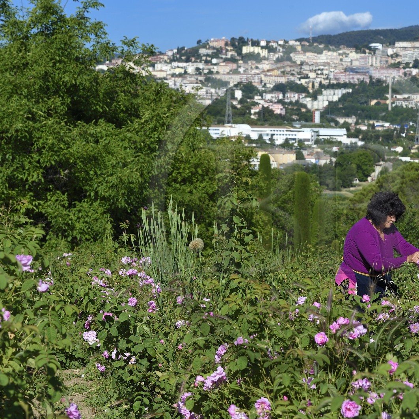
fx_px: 1506
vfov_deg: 15.8
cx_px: 309
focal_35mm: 110
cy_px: 210
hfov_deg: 15.8
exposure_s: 1/250
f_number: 10
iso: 200
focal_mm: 86
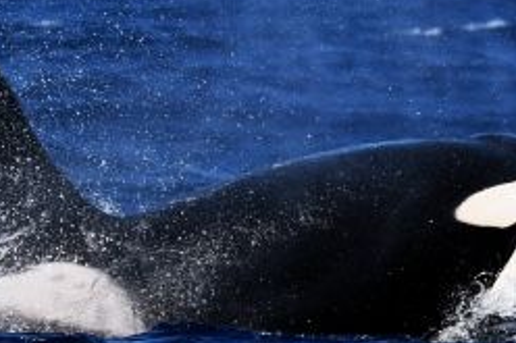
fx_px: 18692
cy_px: 155
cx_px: 221
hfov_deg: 1.6
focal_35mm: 1305
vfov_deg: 1.1
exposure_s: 1/2000
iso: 400
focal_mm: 270
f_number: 8
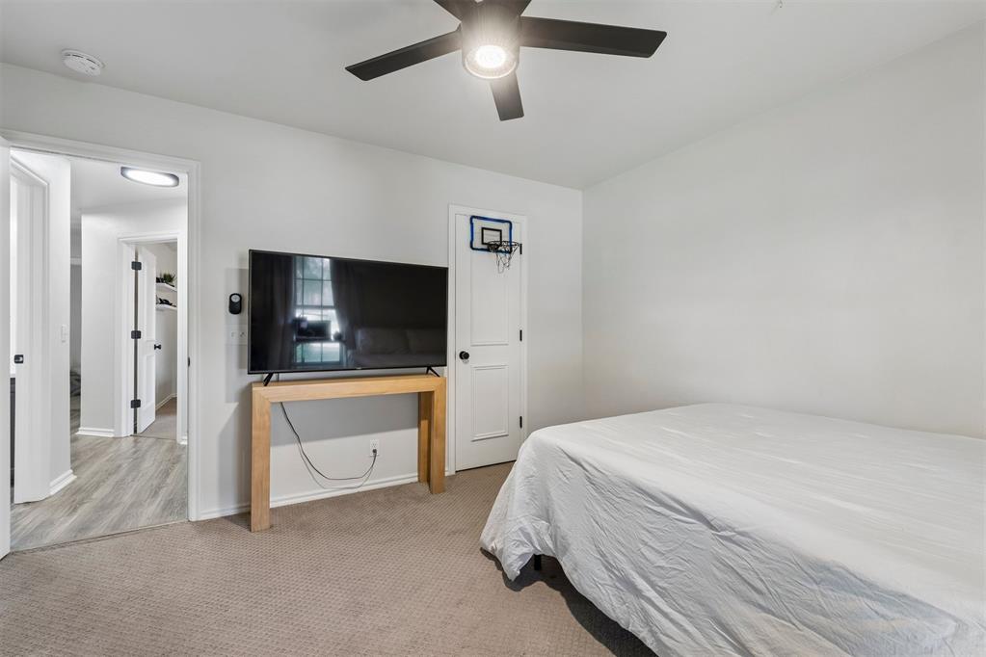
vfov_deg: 77.3
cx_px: 493
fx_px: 411
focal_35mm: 15
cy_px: 328
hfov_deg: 100.4
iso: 200
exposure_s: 1/15
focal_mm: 10
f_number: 8
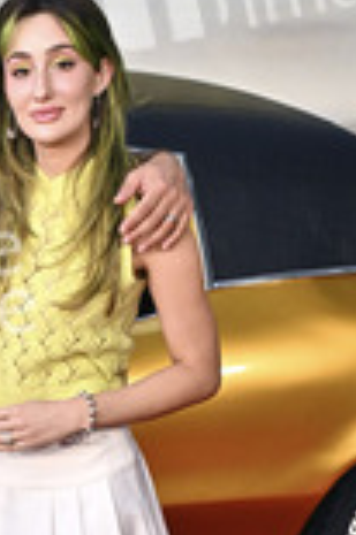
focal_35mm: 106
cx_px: -40
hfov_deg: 12.7
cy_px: 487
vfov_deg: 18.9
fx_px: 1576
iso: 2500
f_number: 4.5
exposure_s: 1/320
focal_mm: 41
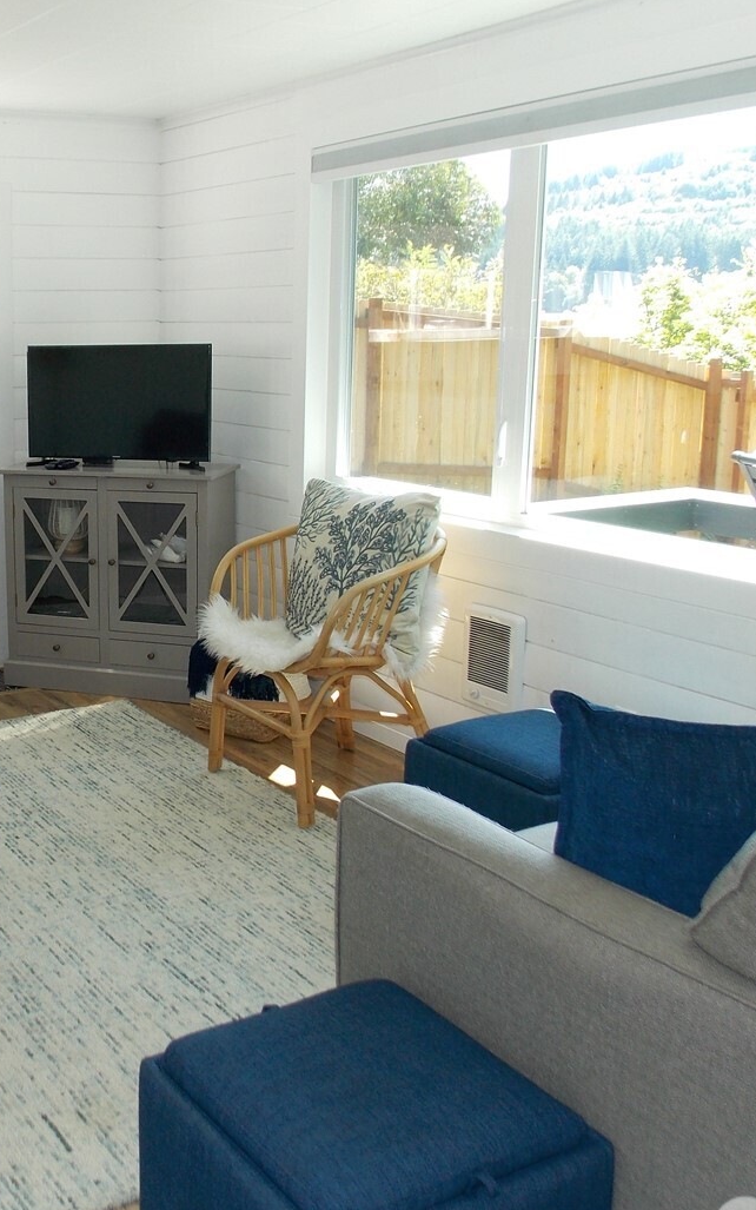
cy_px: 569
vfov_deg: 51.5
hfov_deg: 32.0
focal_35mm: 38
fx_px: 1253
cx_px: 77
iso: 80
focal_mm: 4
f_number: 3.1
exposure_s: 1/50
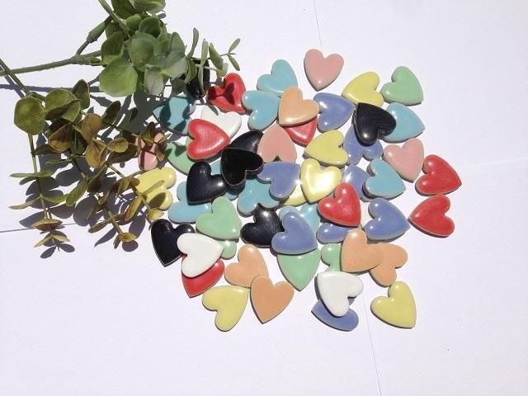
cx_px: 264
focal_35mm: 33
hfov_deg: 55.4
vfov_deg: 42.9
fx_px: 503
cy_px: 198
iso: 50
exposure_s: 1/6024
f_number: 2.4
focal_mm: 4.12
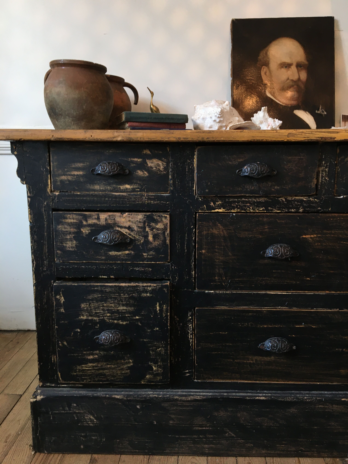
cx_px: 174
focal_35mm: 29
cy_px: 232
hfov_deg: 48.2
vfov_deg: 61.7
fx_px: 389
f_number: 2.2
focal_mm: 4.15
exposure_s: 1/33
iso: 80
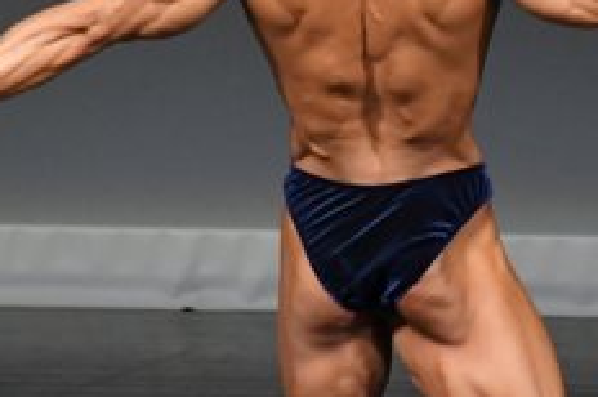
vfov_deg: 0.9
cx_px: 442
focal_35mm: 1505
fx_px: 24965
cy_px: 183
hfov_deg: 1.4
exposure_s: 1/400
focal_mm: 300
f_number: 5.6
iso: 4000
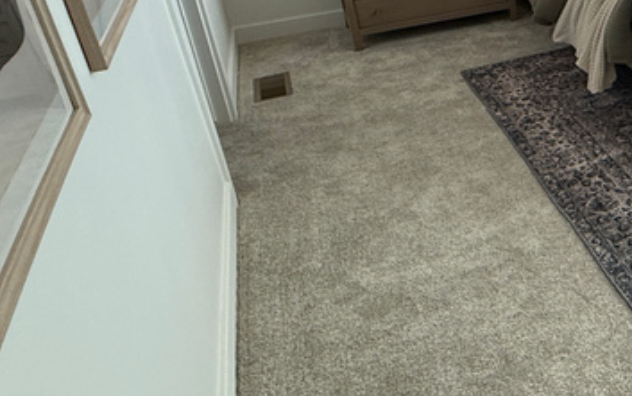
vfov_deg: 28.0
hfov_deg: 31.8
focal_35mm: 43
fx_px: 741
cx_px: 868
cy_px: -7
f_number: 2.2
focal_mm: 2.22
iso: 100
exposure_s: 1/120
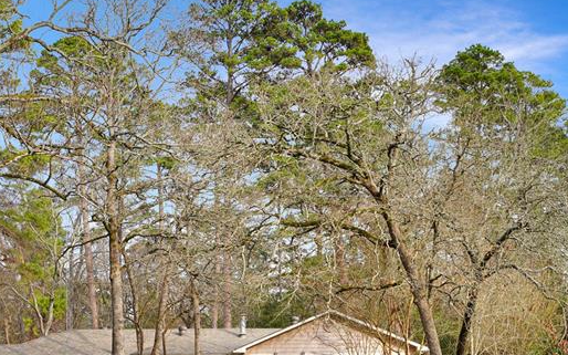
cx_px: 111
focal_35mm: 71
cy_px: 361
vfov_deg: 17.9
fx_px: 1099
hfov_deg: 28.3
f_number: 6.3
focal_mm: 35
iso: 100
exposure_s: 1/100
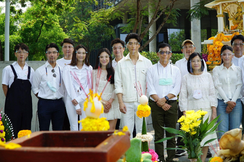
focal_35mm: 50
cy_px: 81
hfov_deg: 40.0
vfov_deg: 27.3
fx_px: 335
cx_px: 122
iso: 100
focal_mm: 33
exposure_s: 1/80
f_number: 8
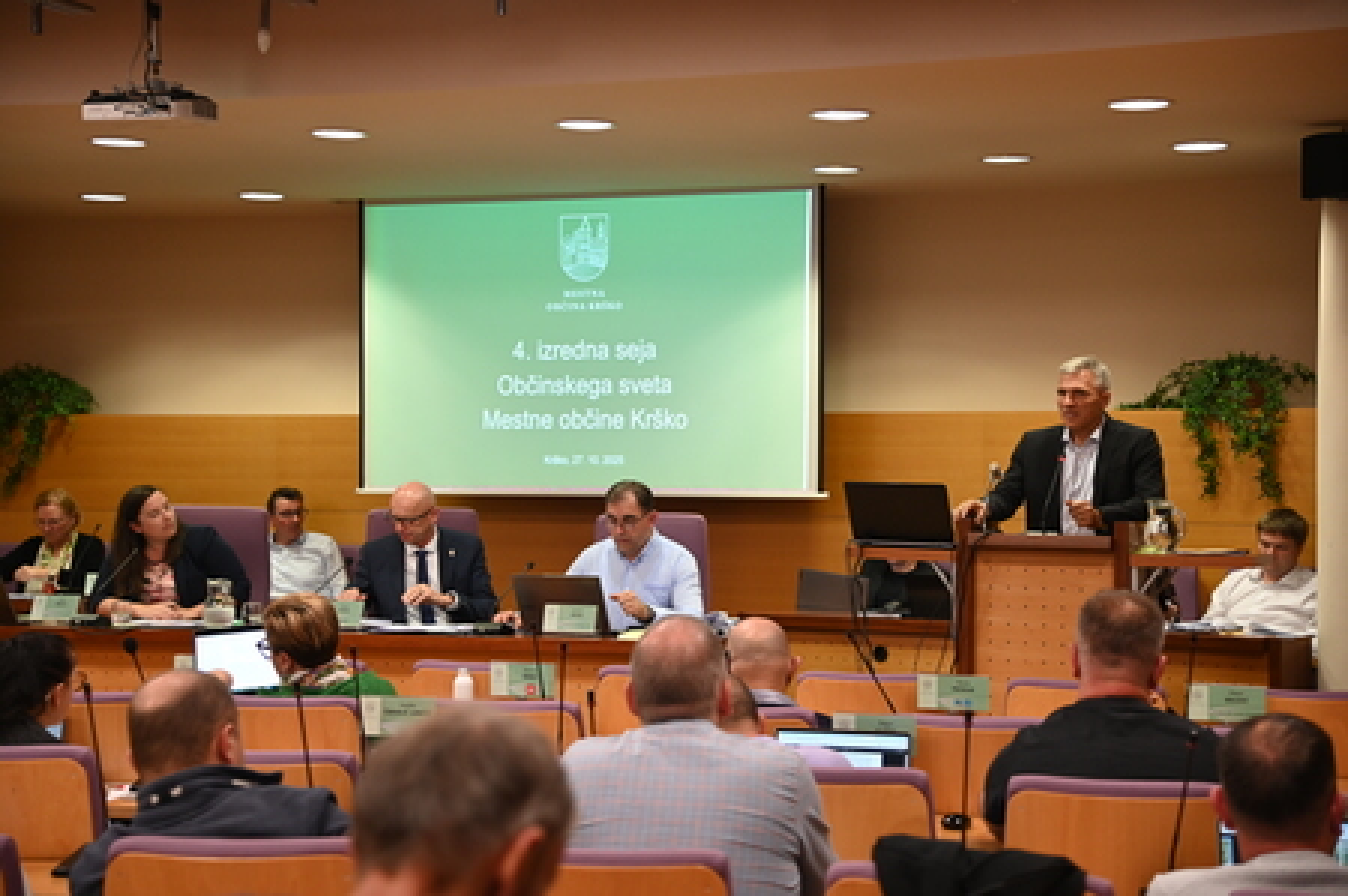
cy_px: 448
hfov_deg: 31.0
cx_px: 674
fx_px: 2431
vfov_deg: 20.9
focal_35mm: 65
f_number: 4
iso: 1400
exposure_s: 1/125
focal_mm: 65
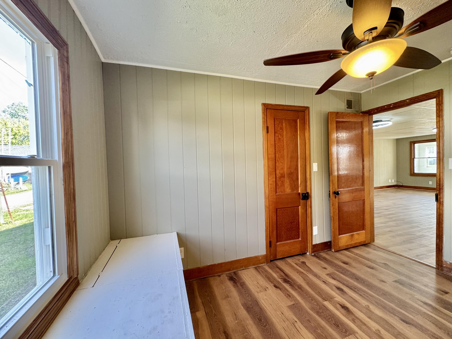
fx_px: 183
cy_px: 170
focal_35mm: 14
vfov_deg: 85.7
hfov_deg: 102.1
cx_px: 226
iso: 160
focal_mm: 2.22
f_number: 2.2
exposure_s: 1/60
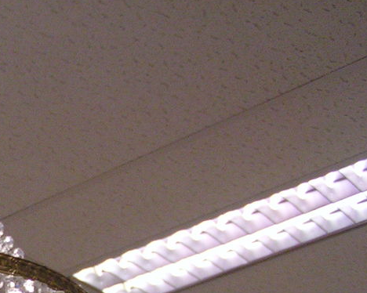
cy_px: 320
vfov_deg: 15.2
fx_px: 1075
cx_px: -99
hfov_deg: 18.2
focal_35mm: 99
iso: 160
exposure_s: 1/40
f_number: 2.8
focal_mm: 5.8
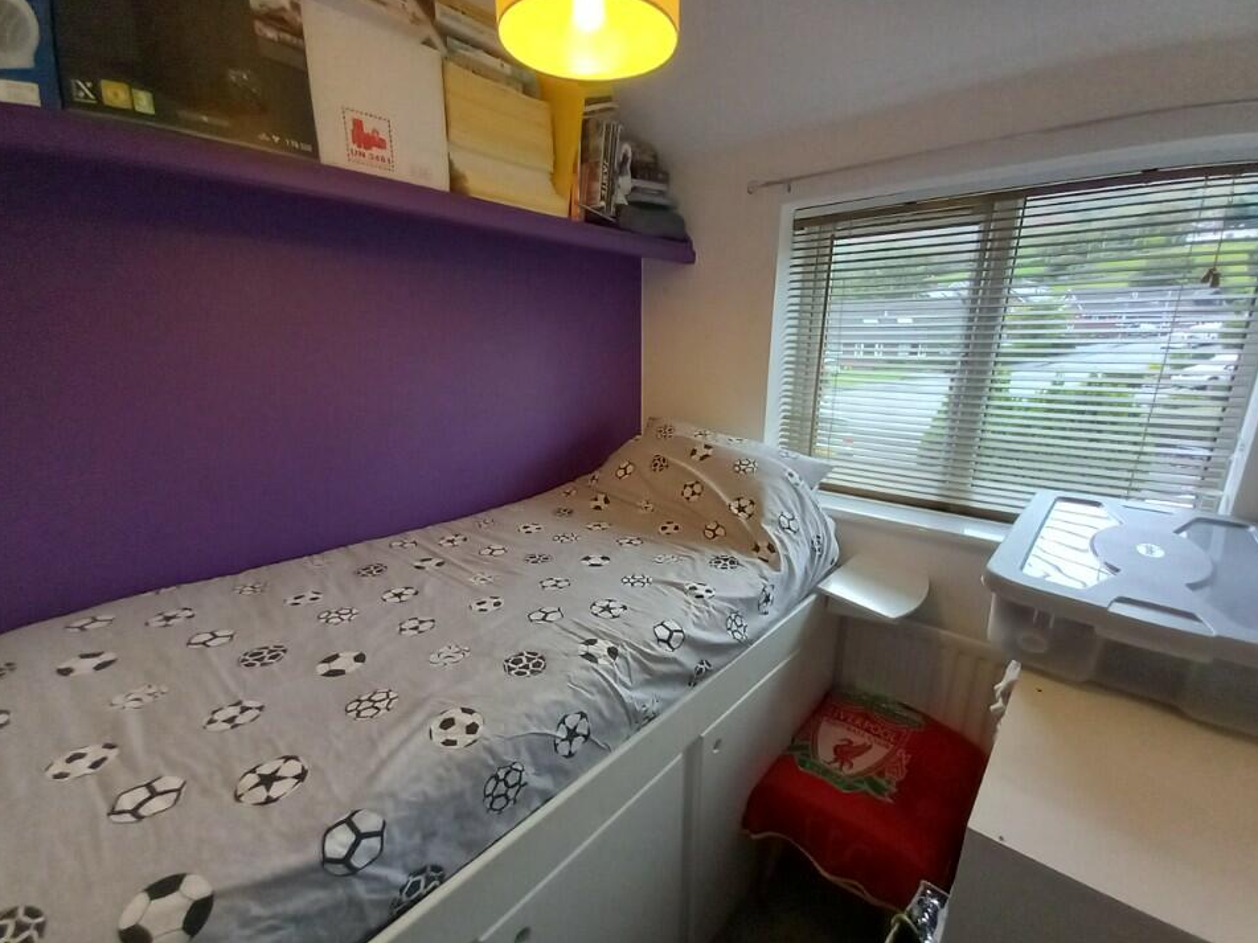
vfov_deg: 85.6
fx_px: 509
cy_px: 501
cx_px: 642
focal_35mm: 14
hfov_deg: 102.1
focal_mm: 1.13
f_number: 2.2
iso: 250
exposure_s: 1/25
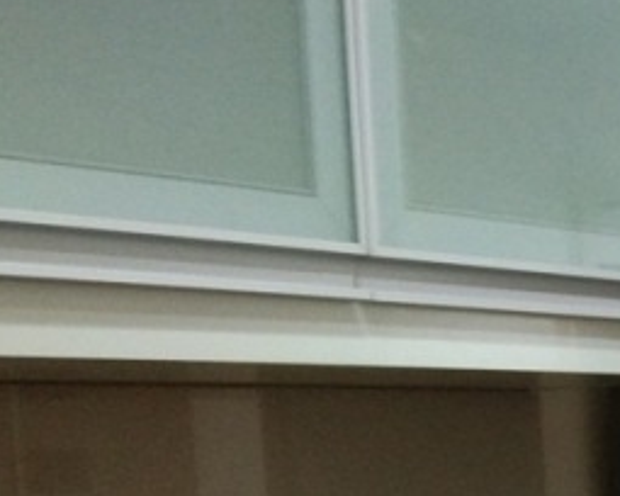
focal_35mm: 95
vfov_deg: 15.4
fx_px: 1743
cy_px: 652
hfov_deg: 18.6
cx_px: 836
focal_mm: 3.69
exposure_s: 1/14.3
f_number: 2
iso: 500
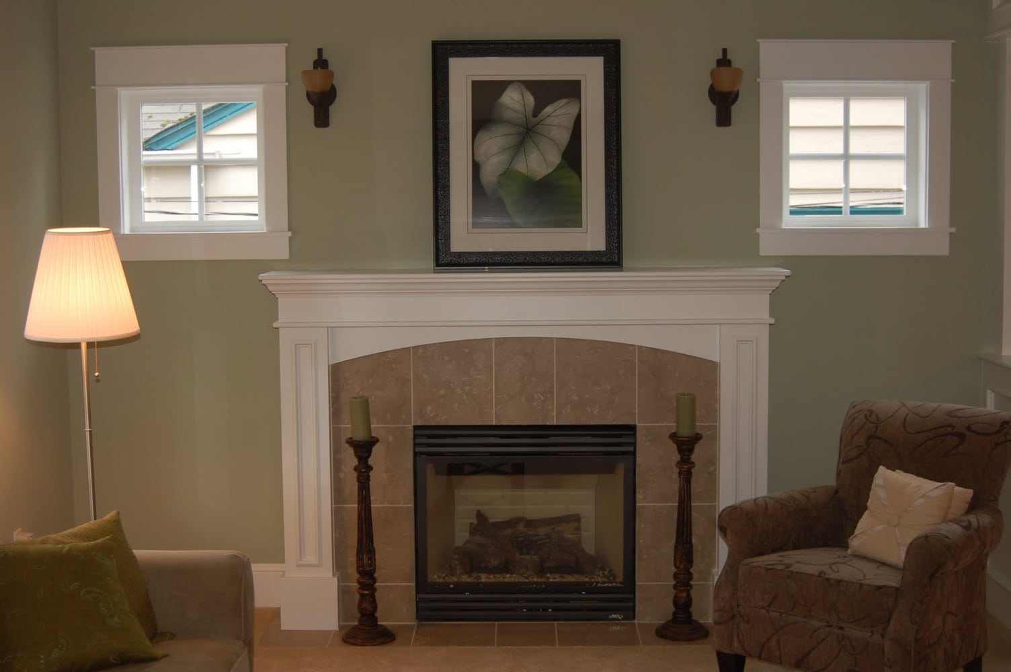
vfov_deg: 25.7
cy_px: 336
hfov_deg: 37.9
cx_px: 506
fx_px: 1473
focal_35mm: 52
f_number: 4
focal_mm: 35
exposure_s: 1/60
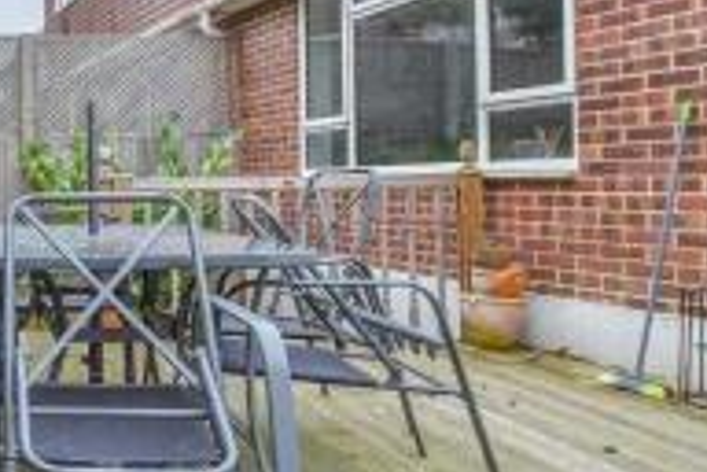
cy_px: 179
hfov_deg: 29.5
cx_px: -52
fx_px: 1218
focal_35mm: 62
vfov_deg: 21.9
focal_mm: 17
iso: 160
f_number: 8
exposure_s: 1/40
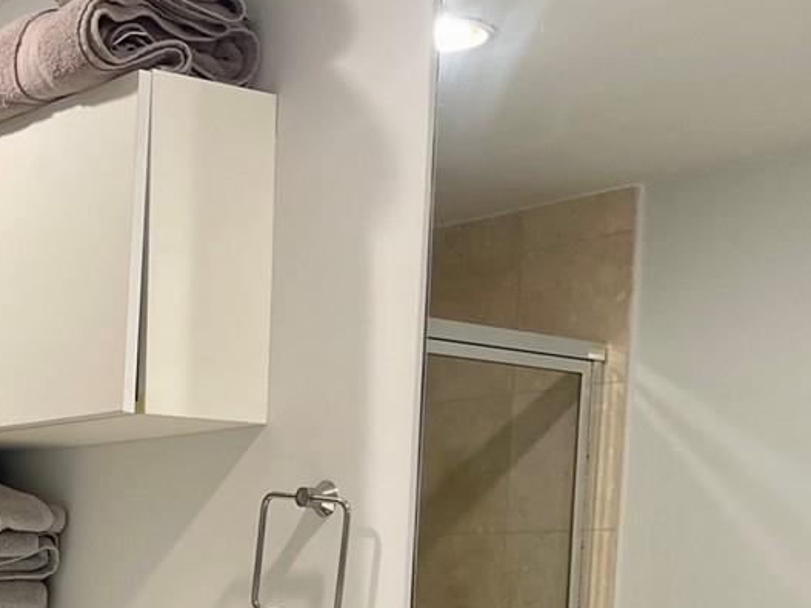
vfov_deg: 17.6
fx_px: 1850
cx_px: 26
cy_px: 759
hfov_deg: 23.8
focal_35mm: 79
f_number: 1.6
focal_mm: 5.1
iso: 80
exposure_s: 1/60
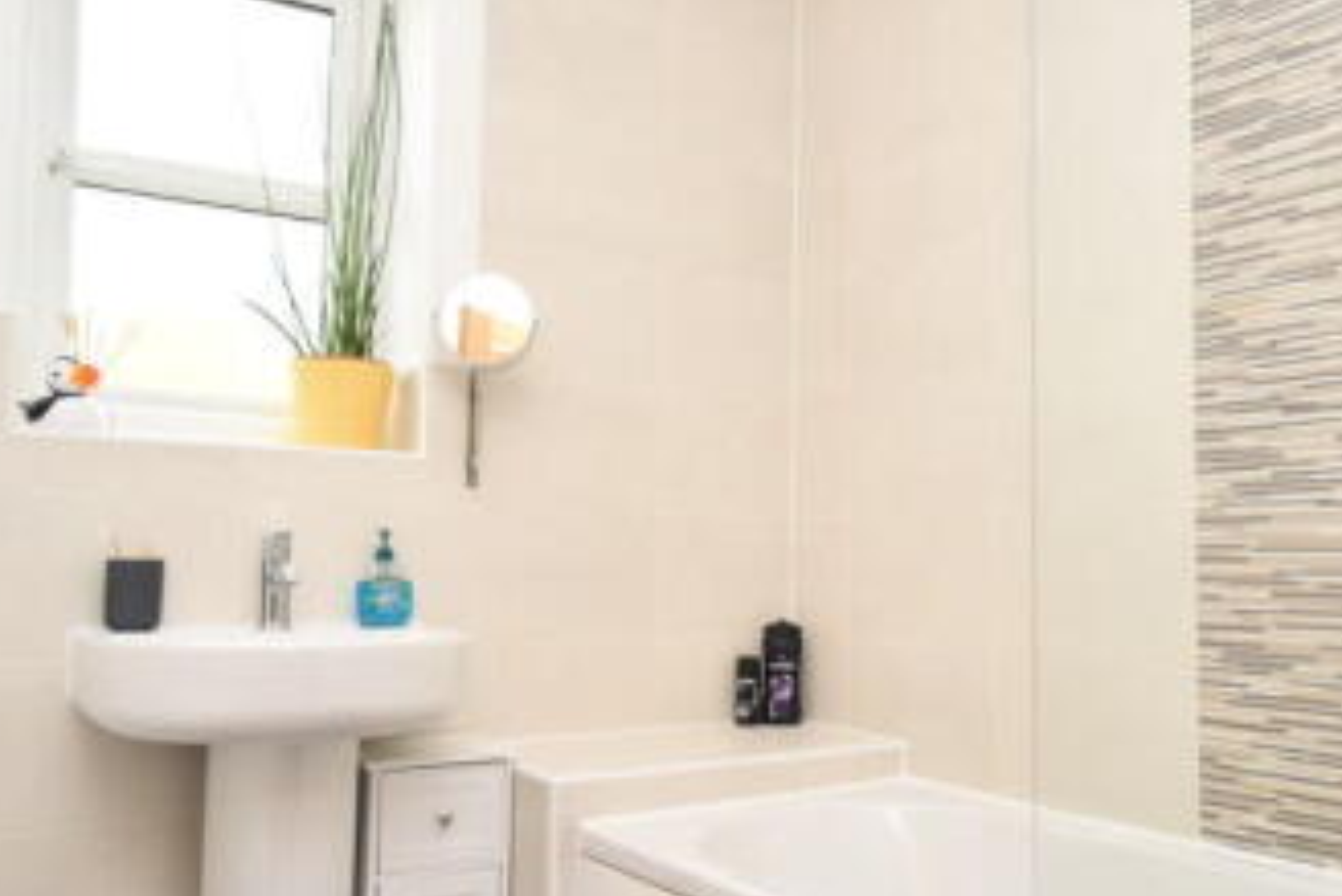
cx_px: 751
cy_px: 493
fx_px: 1119
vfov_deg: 43.6
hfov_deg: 61.7
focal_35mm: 30
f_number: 4.5
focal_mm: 10
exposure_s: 1/160
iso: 800
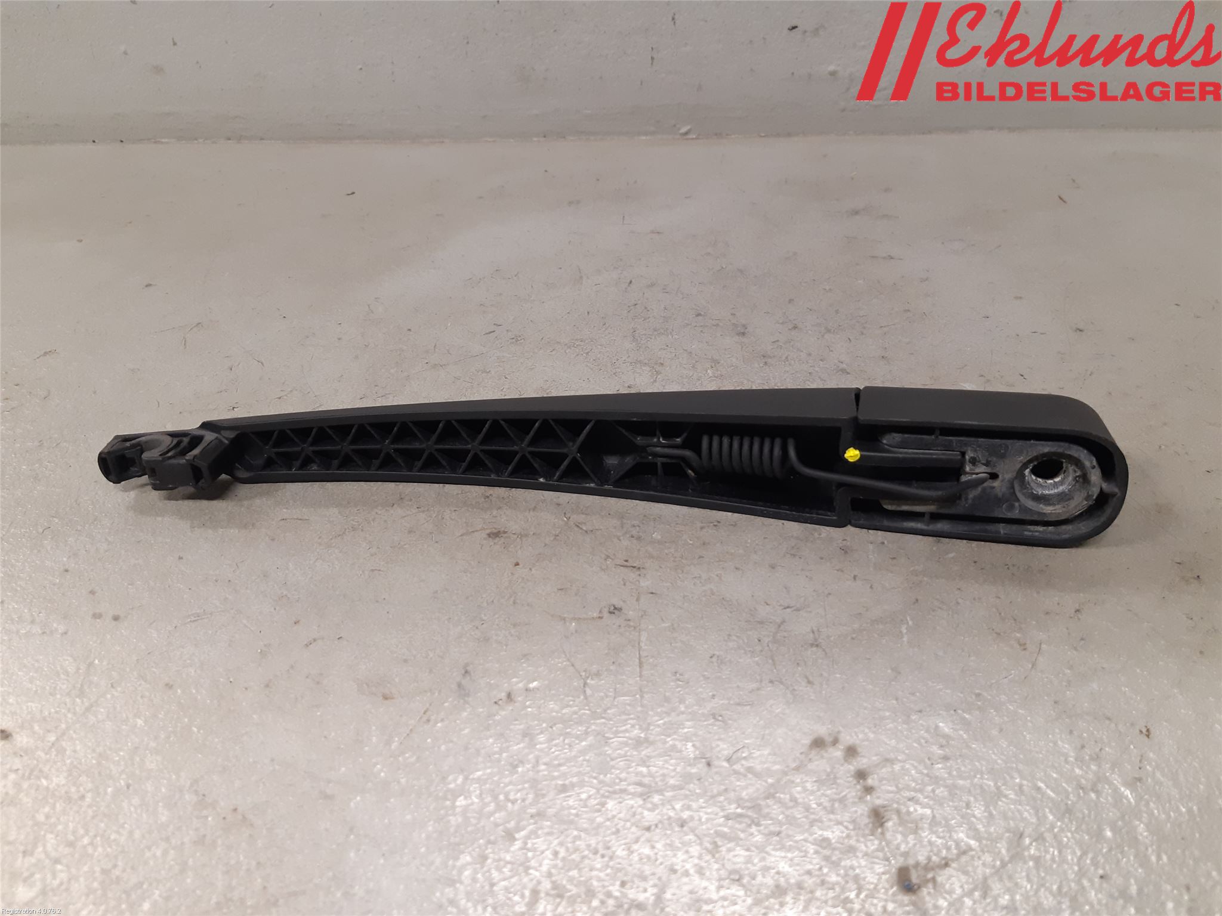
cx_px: 611
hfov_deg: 67.3
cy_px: 458
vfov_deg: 53.1
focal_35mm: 26
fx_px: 918
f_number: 1.7
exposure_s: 1/50
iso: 160
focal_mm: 3.93
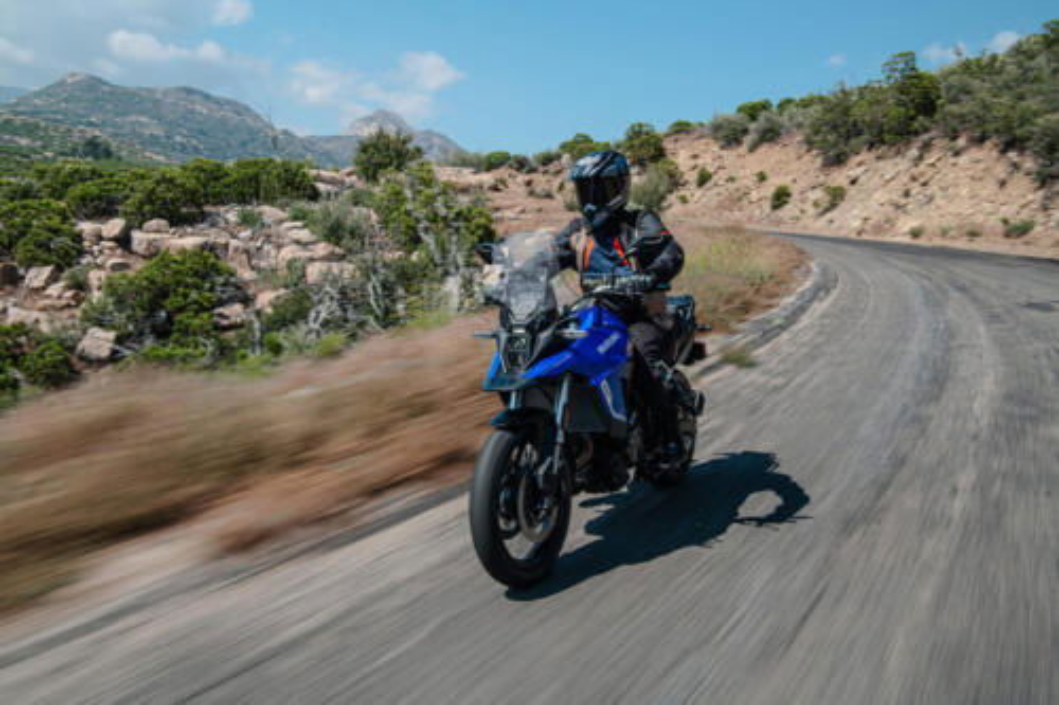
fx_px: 941
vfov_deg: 41.1
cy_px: 352
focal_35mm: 32
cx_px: 530
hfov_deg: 58.7
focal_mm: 32
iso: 80
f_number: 16
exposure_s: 1/30
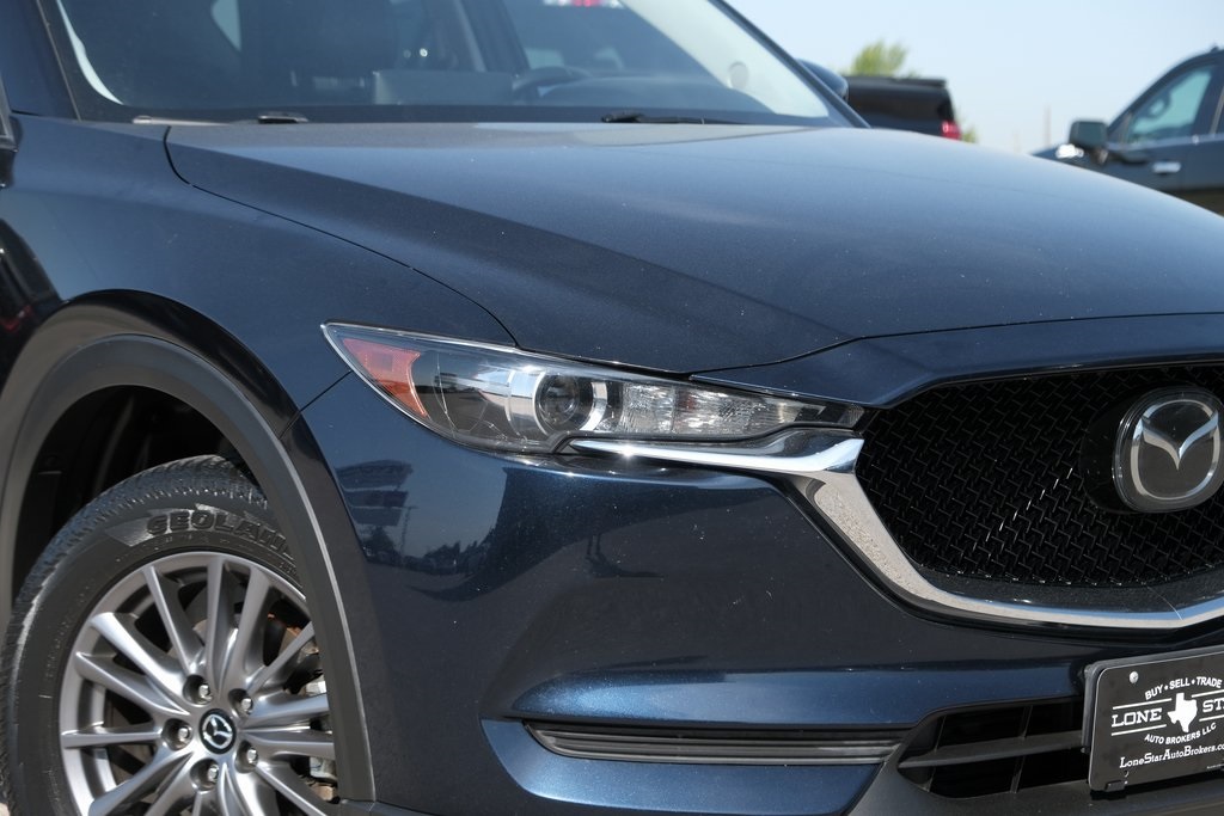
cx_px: 612
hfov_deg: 24.5
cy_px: 408
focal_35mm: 83
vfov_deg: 16.5
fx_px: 2822
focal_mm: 55
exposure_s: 1/400
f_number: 5
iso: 160
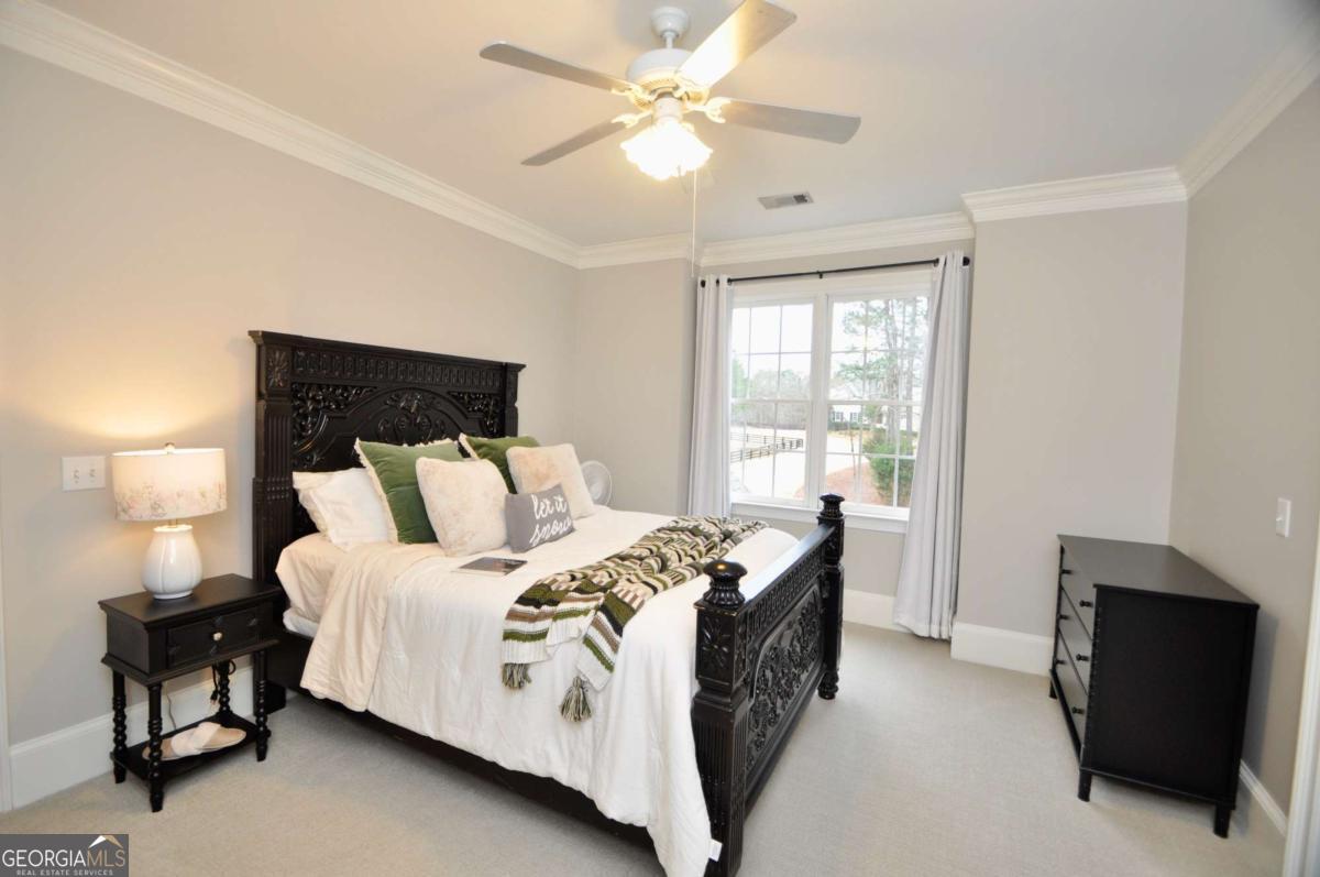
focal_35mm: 15
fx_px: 549
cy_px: 438
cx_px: 660
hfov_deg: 100.5
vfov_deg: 77.2
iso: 450
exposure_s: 1/60
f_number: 4
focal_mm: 10
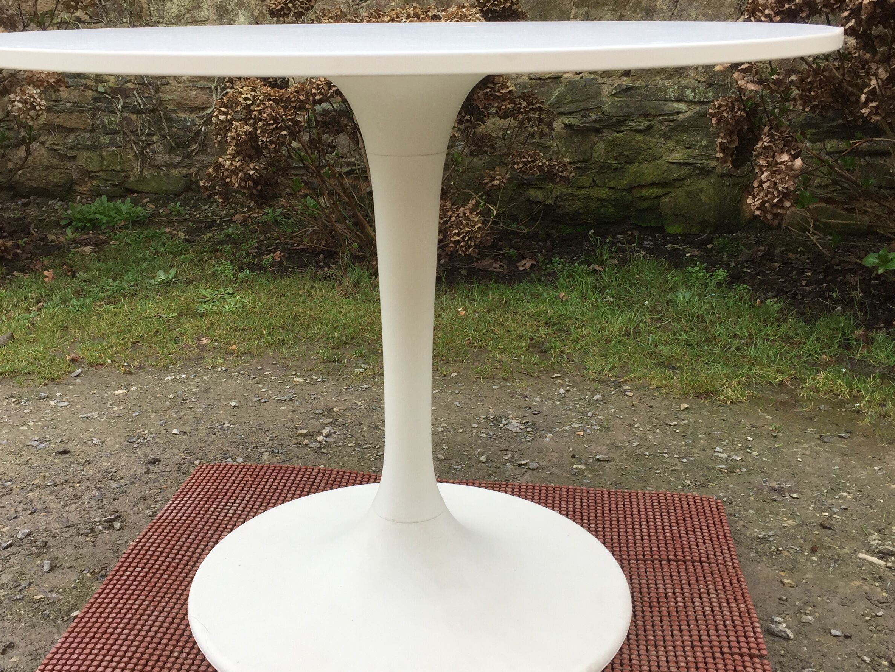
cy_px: 309
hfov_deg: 46.7
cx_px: 386
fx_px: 1034
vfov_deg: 35.9
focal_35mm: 40
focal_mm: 4.15
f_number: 2.2
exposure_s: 1/347
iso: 32
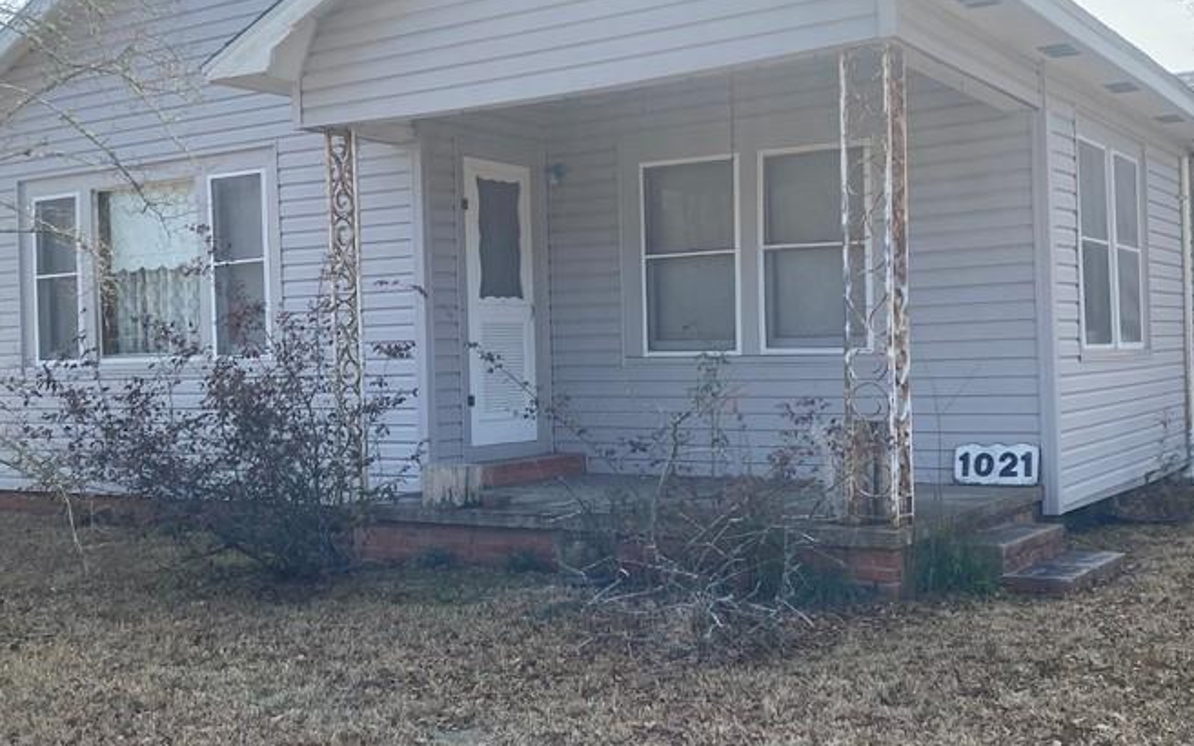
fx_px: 1399
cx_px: 551
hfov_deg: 46.2
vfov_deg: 29.9
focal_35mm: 43
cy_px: 369
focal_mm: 4.25
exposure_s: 1/1412
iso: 32
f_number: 1.8
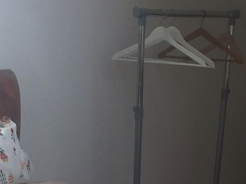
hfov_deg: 16.7
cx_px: 195
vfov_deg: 12.0
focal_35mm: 117
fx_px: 831
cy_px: 286
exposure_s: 1/287
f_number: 2.2
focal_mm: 4.15
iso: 32
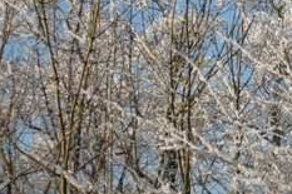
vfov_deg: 6.3
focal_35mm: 217
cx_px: 333
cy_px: -26
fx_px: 1759
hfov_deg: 9.4
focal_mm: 13.7
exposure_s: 1/125
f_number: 10.6
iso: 80
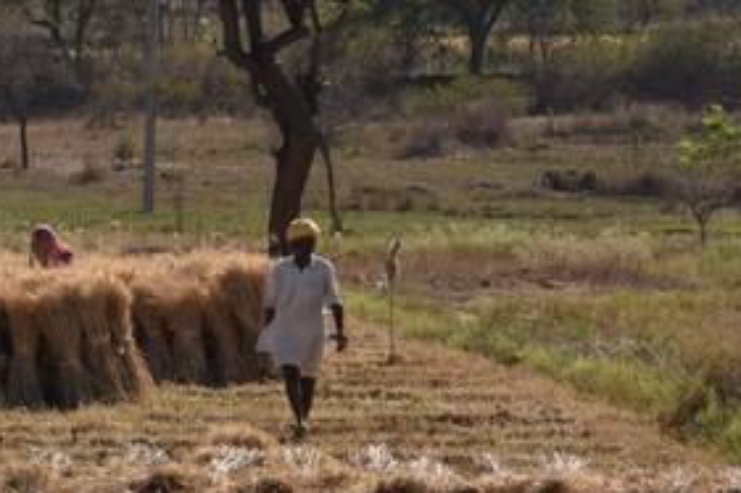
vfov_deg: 4.8
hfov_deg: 7.1
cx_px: -121
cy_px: 169
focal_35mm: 288
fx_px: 5930
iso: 250
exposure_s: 1/500
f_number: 13
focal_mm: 75
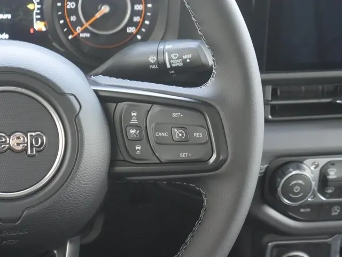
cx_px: 171
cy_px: 128
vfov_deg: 17.6
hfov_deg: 23.3
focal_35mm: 84
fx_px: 831
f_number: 5.6
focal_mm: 42
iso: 3200
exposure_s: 1/80
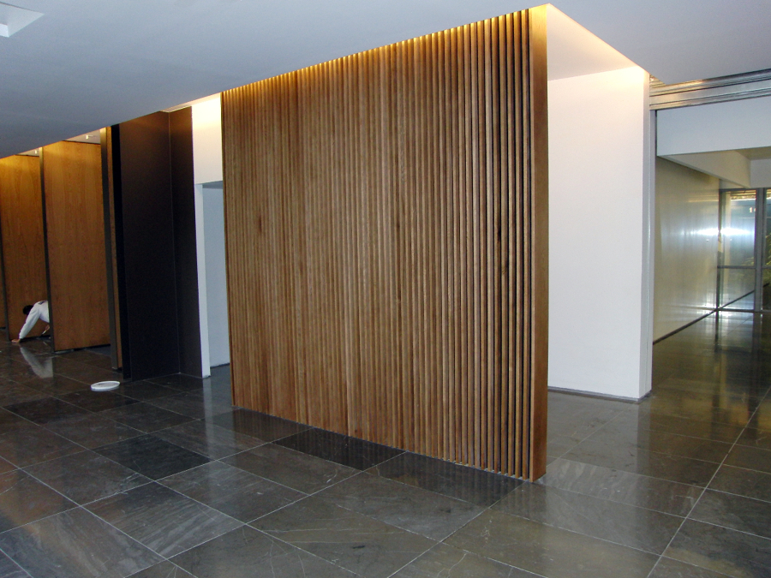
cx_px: 386
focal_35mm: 26
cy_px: 289
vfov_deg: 53.1
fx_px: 579
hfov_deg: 67.3
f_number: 2.8
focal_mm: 4.6
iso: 200
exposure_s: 1/60
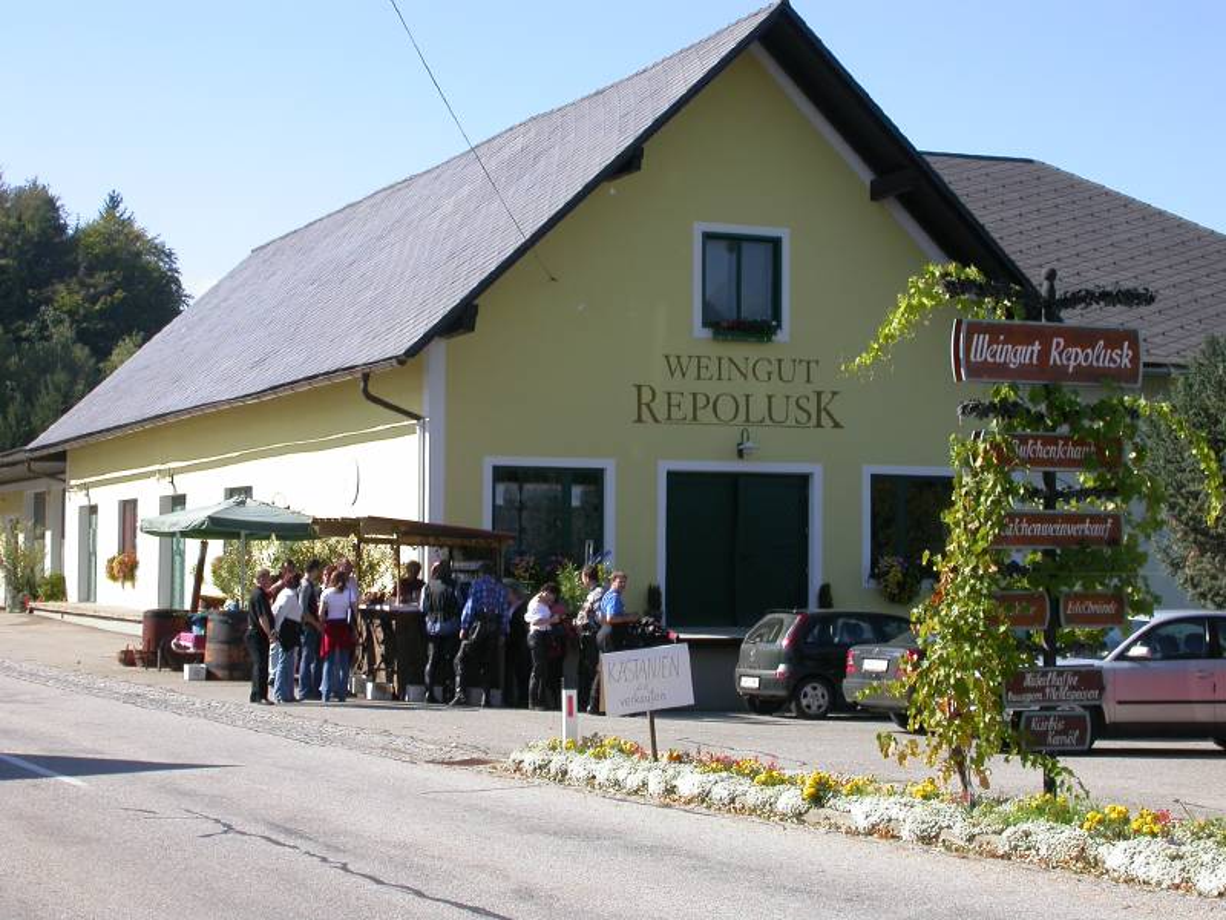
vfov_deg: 22.3
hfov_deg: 29.4
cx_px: 613
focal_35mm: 66
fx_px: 2338
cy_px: 460
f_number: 5.8
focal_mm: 13.8
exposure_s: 1/268
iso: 100
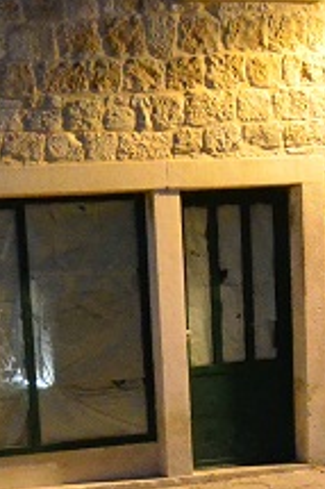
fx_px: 2075
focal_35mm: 153
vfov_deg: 13.2
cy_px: 514
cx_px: 95
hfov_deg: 8.9
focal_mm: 22
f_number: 5.6
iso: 5000
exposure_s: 1/30
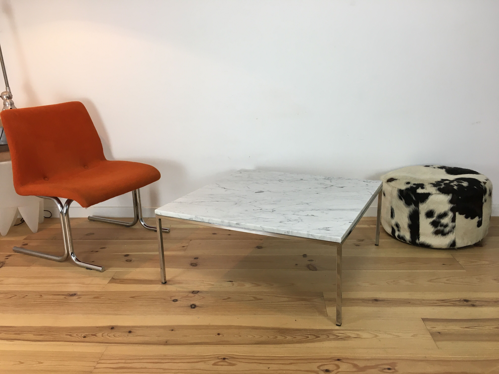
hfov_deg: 61.7
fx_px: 418
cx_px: 250
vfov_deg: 48.2
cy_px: 187
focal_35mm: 29
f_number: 2.2
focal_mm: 4.15
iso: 32
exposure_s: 1/33
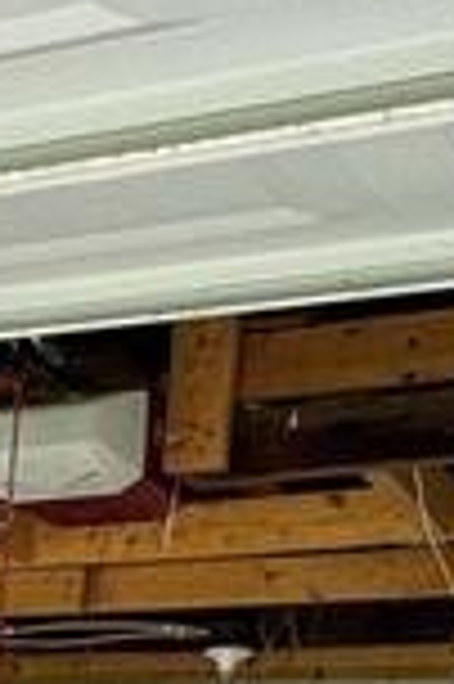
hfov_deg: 12.7
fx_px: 1858
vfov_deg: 16.8
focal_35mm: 98
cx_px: -346
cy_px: 1274
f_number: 2.2
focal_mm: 2.22
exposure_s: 1/99
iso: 64
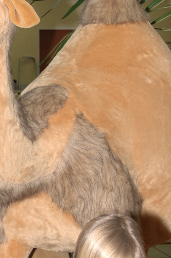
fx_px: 899
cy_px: 153
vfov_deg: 16.3
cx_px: -8
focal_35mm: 126
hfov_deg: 10.8
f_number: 4.8
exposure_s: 1/60
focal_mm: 32
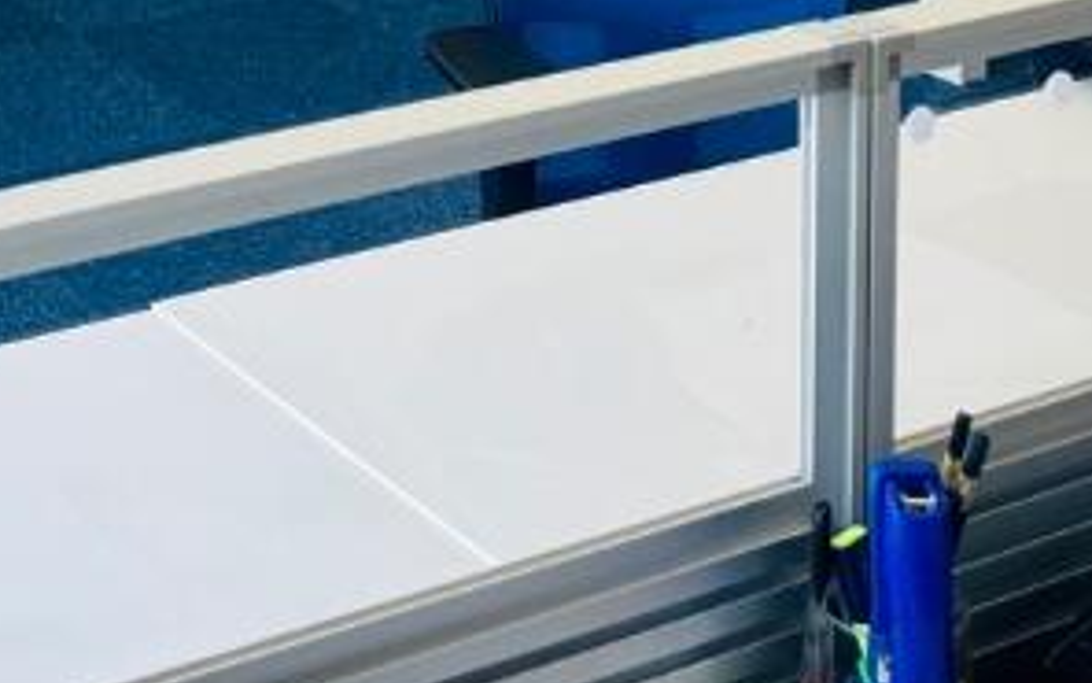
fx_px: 2619
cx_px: 30
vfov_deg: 12.8
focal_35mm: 88
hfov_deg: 22.7
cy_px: -716
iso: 64
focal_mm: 6.76
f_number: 1.78
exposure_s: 1/180
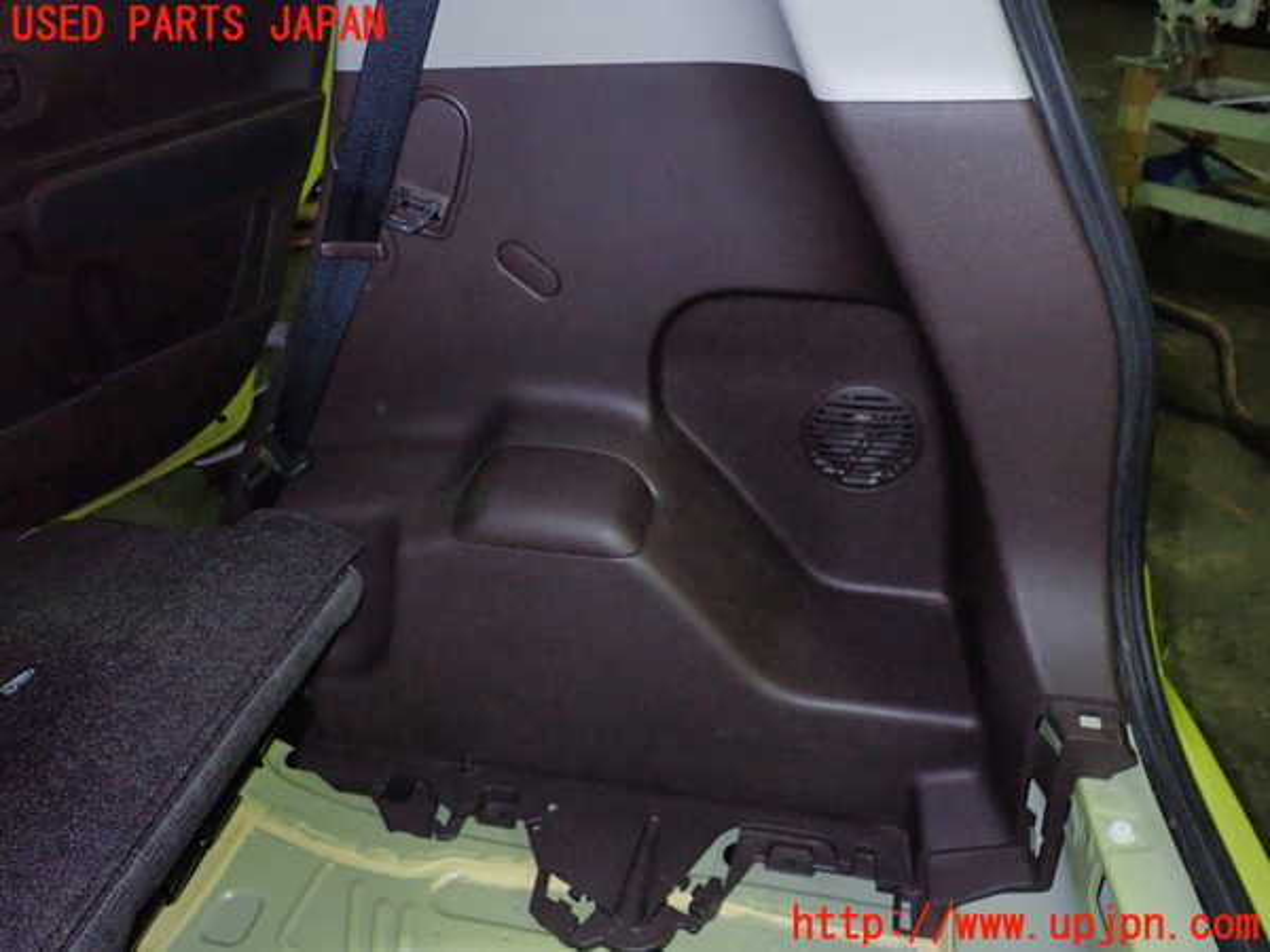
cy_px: 476
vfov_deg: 46.8
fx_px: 1101
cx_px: 635
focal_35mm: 30
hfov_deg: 60.0
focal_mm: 5.5
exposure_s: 1/30
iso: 800
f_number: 6.3
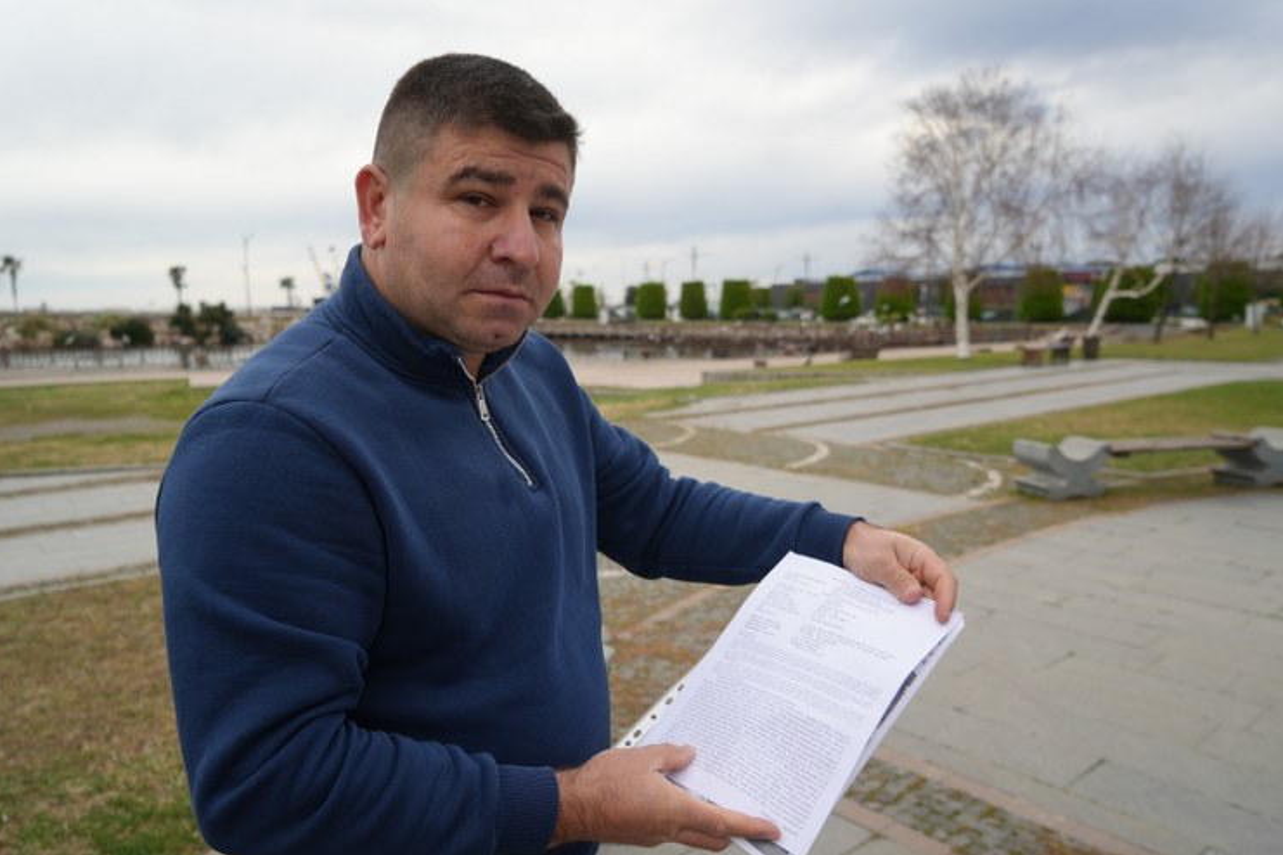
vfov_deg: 47.9
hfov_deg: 67.4
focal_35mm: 27
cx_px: 620
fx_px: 962
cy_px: 446
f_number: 4.5
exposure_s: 1/250
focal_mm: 25
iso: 100
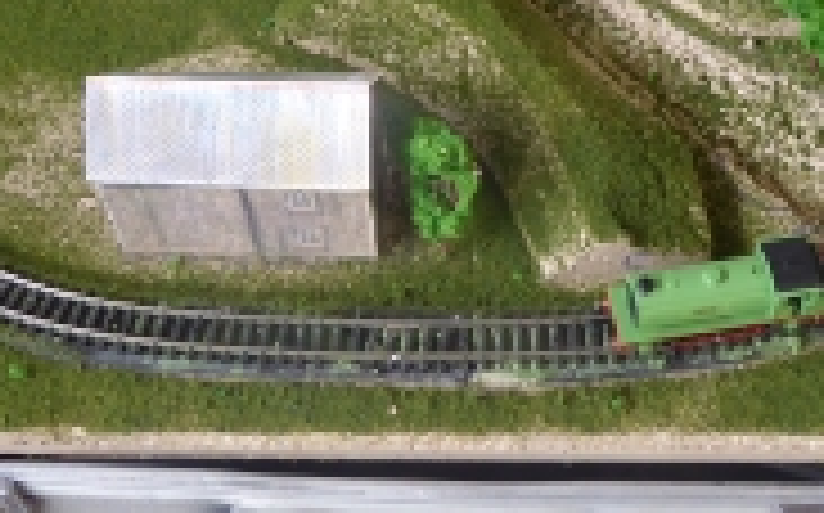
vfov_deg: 22.0
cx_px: 486
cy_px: 108
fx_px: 1301
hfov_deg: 35.0
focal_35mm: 58
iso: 400
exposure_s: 1/60
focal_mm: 4.3
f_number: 3.3
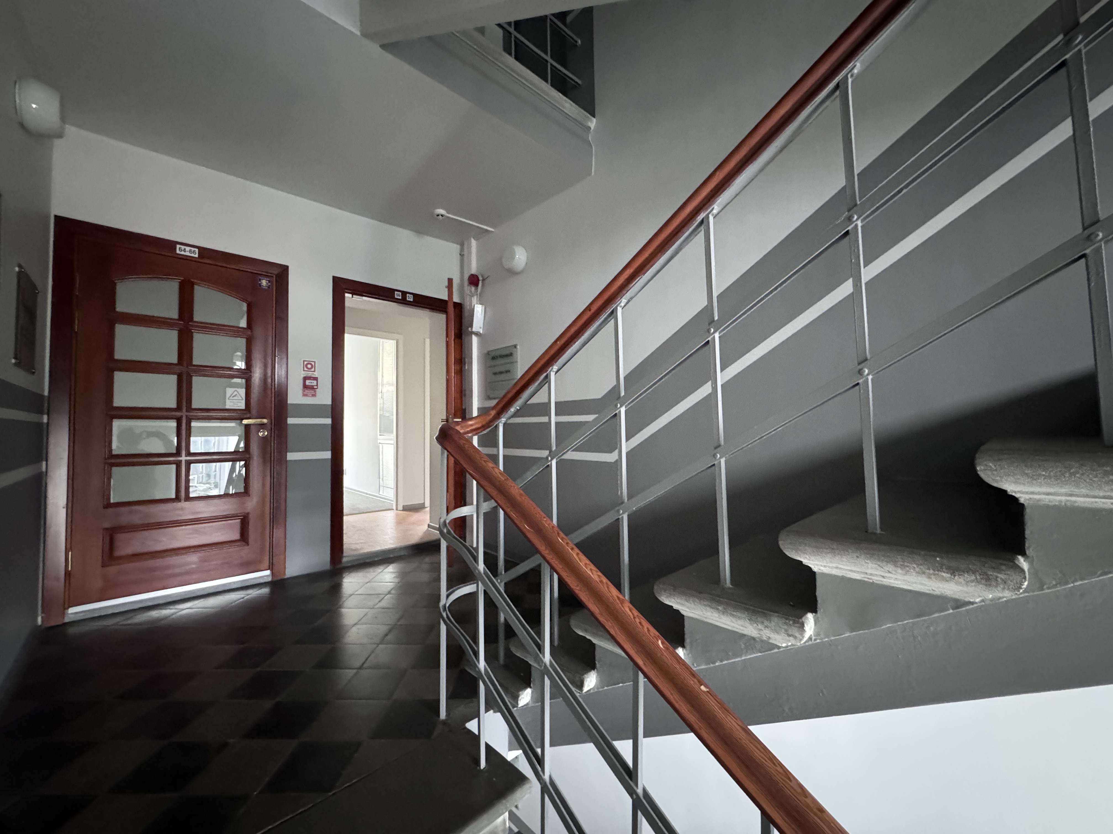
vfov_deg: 85.7
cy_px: 417
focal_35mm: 14
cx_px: 556
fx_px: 450
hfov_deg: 102.1
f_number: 2.2
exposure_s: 1/47
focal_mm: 2.22
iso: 1250
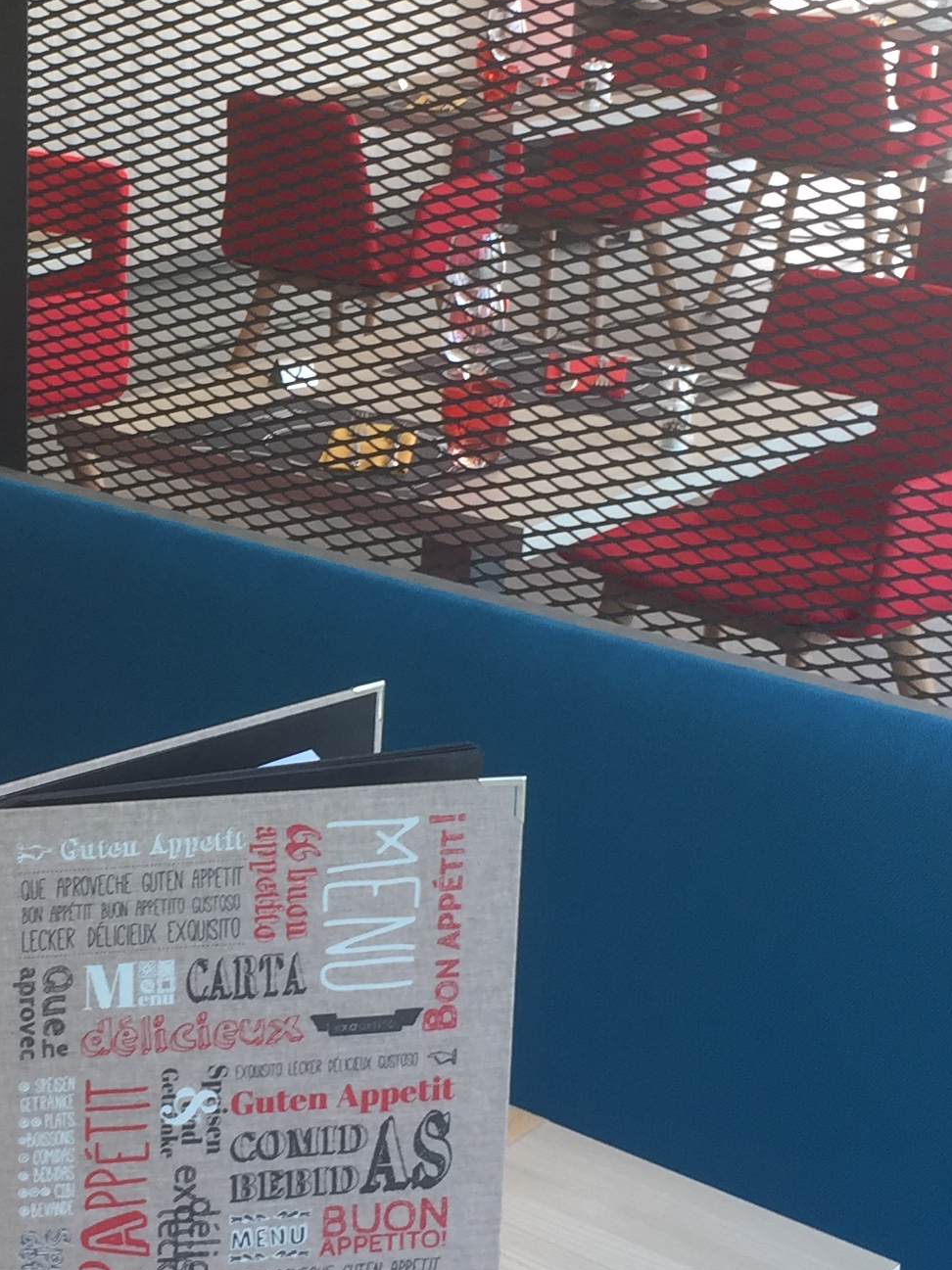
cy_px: 568
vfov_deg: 26.7
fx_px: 2678
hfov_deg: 19.5
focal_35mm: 73
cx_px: -9
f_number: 2.2
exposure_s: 1/50
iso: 32
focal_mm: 4.15
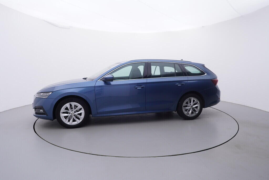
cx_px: 134
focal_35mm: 22
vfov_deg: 56.2
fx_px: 168
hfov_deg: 77.3
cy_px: 90
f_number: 5
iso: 200
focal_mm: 15
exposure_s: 1/80
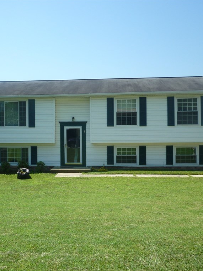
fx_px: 305
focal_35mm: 39
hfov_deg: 36.7
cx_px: 80
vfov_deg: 47.9
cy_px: 136
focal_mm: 5.2
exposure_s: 1/500
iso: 100
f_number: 4
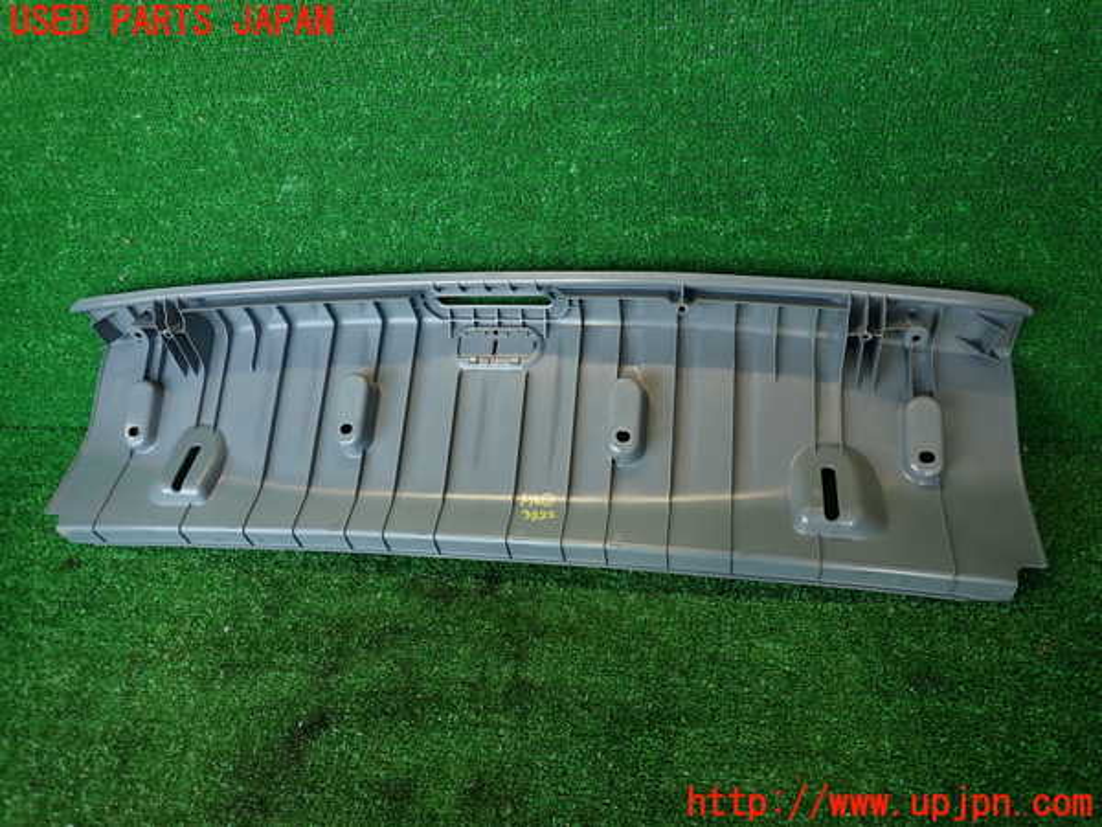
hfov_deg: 69.4
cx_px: 551
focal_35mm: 25
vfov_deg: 54.9
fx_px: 796
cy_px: 414
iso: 125
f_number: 2
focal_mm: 4.5
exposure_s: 1/60
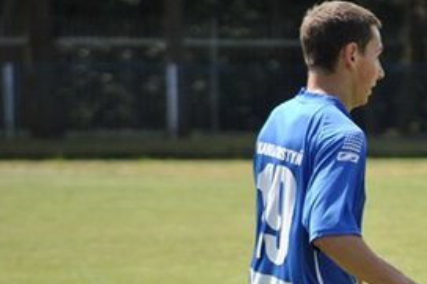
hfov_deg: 3.2
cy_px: 313
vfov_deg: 2.1
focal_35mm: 645
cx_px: 473
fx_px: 7645
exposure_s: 1/500
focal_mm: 180
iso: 200
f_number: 5.6
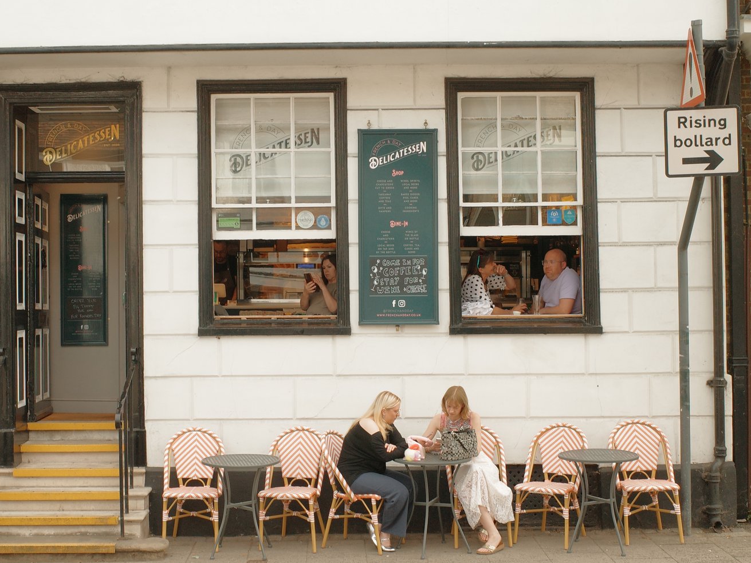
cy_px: 281
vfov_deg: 26.6
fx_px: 1193
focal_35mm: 55
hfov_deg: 34.9
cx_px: 338
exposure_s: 1/250
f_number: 4
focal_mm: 18.3
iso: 100
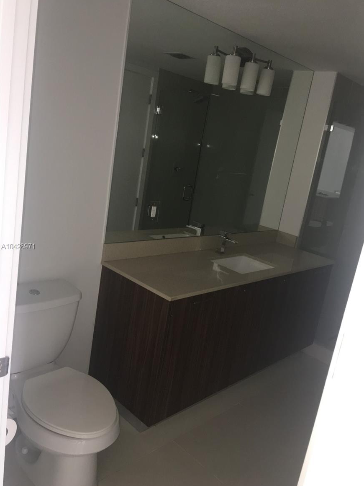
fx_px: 421
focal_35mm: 30
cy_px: 247
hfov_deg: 46.8
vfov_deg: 60.0
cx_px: 187
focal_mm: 4.15
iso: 80
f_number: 2.2
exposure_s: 1/30
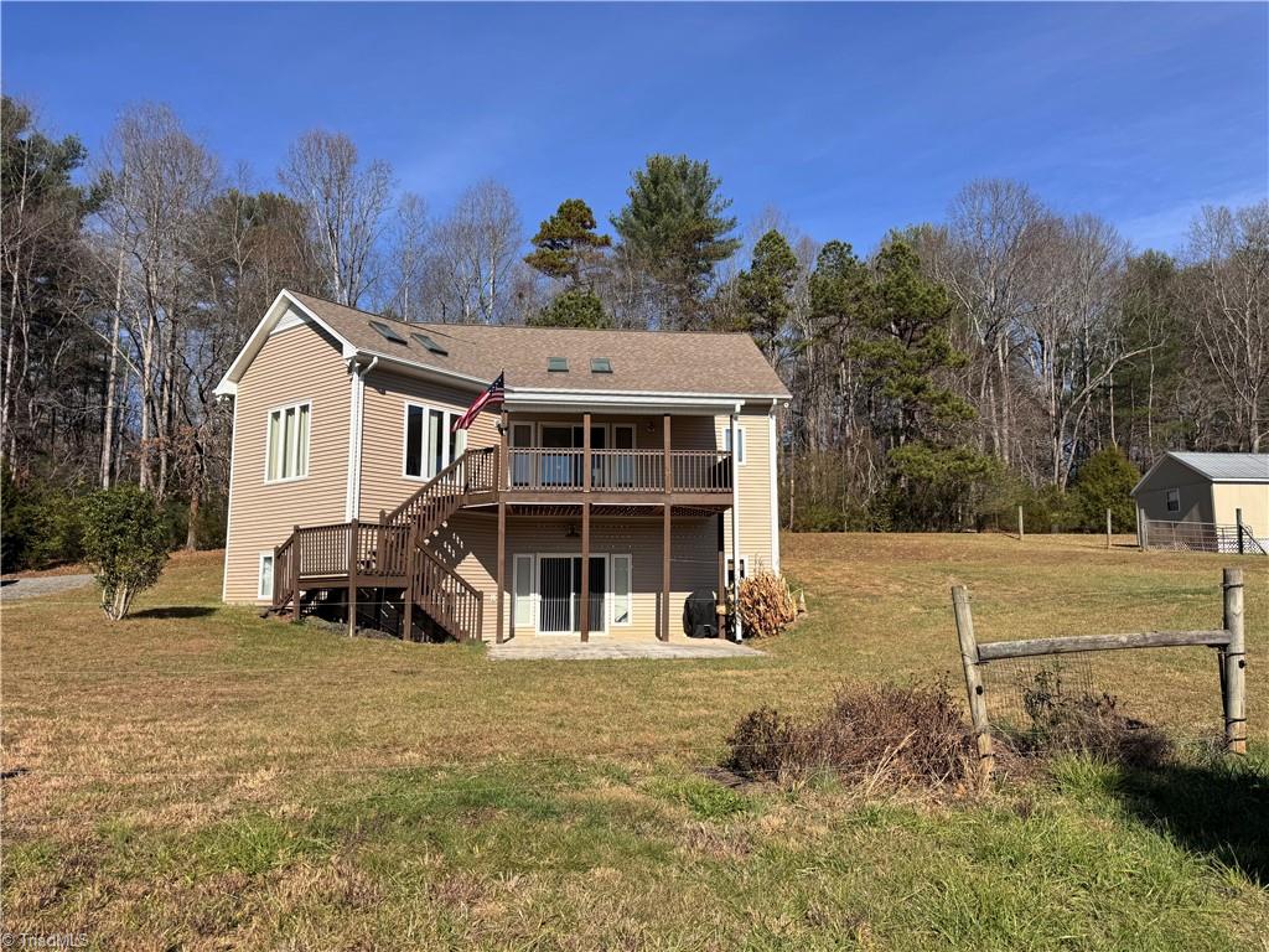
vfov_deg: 56.8
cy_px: 476
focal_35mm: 24
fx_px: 880
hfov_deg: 71.6
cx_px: 634
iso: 80
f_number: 1.78
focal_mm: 6.76
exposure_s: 1/4049
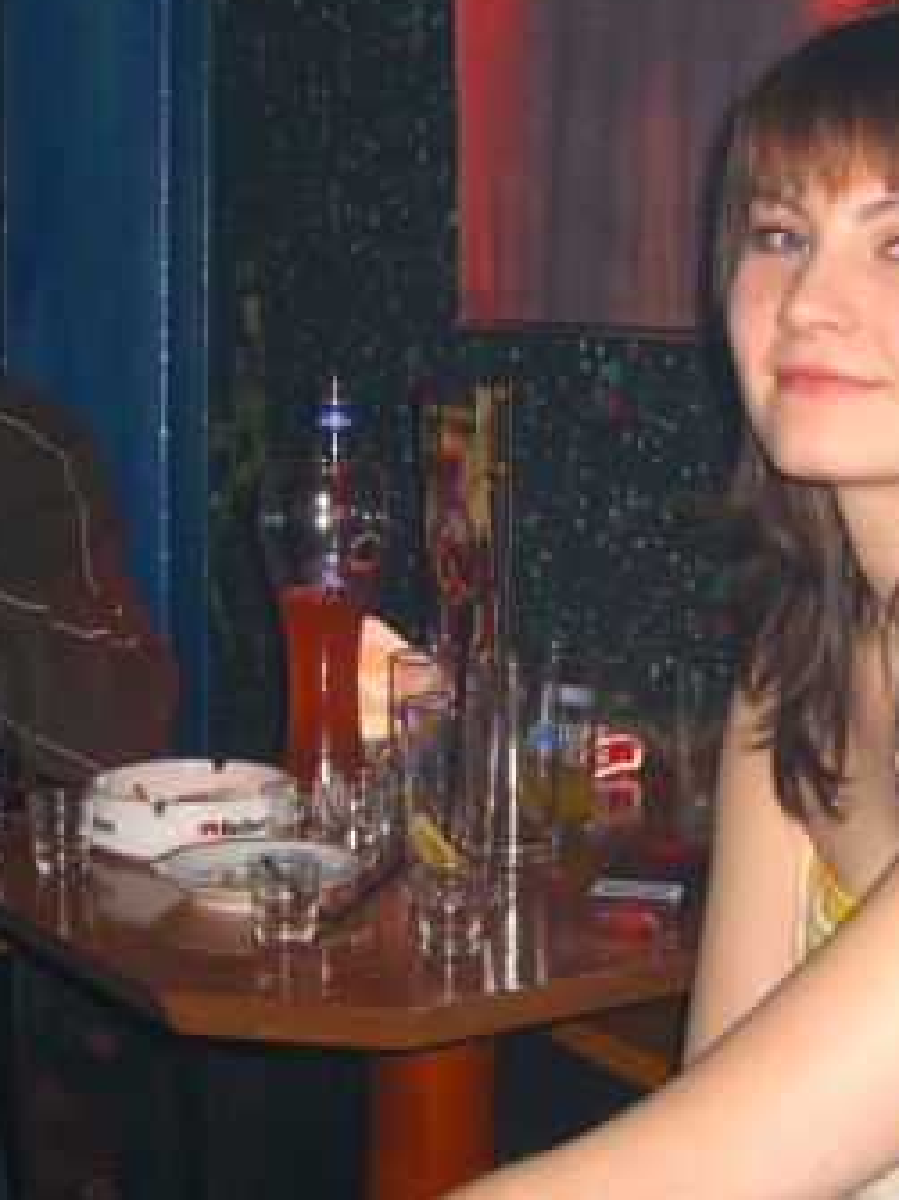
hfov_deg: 21.5
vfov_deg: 28.6
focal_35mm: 68
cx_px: 652
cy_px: 580
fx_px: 2356
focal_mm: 7.9
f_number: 2.8
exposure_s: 1/60
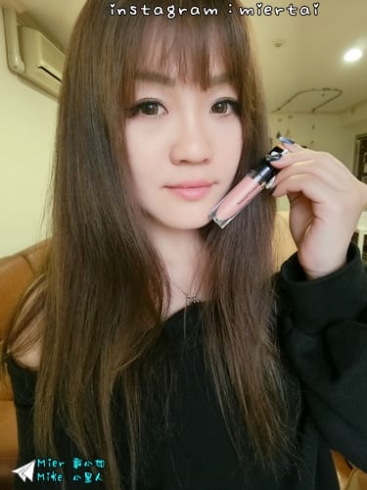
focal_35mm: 21
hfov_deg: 63.4
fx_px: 297
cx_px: 184
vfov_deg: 79.0
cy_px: 245
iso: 500
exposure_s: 1/25
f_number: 2.8
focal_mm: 4.58
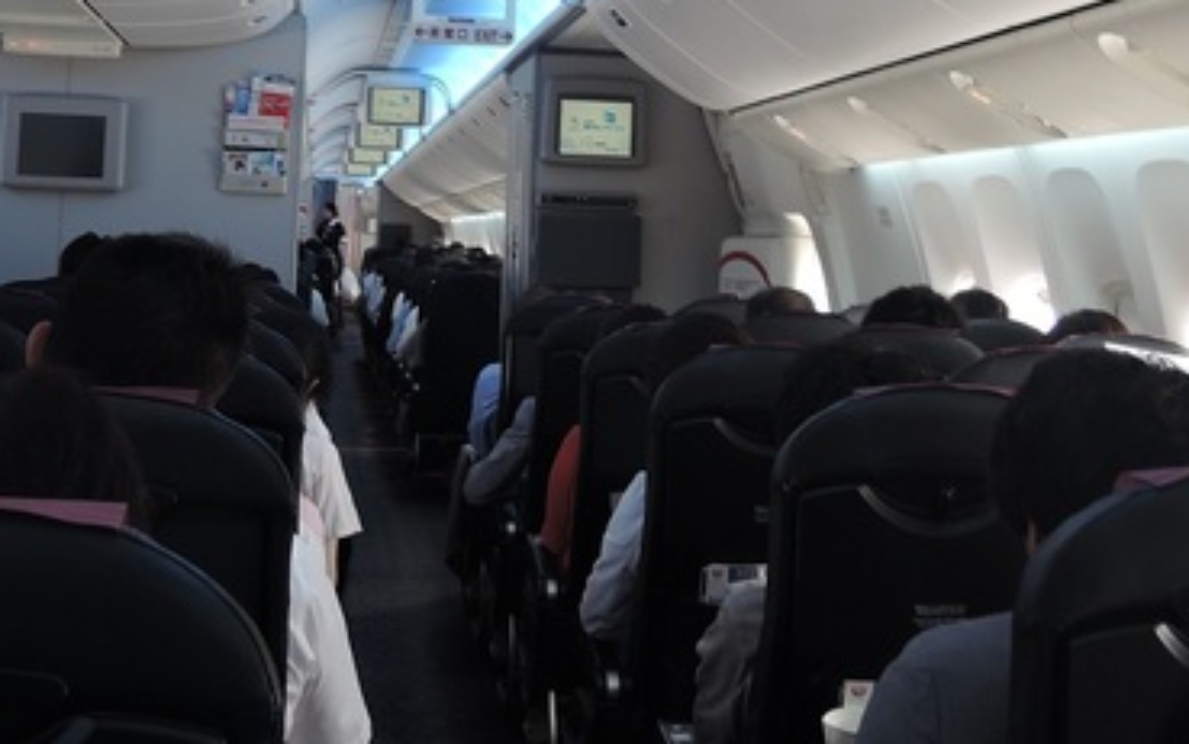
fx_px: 1848
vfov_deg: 22.3
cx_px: 611
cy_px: 105
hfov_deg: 35.7
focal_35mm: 57
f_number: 3.2
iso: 160
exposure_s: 1/30
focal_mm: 7.5
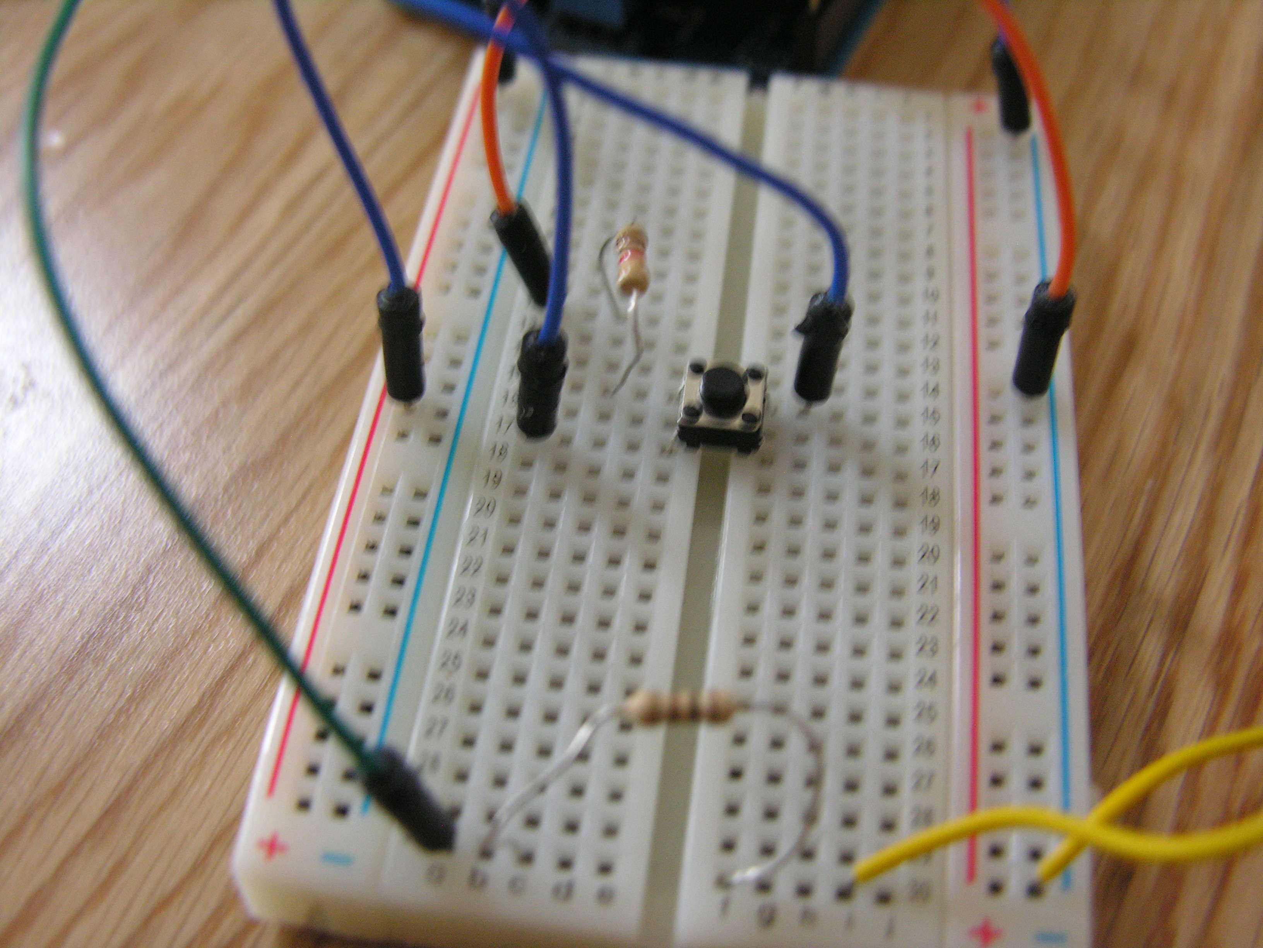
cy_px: 474
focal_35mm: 40
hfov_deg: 46.8
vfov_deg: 36.0
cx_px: 632
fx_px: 1459
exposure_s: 1/5
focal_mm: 10.2
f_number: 2.9
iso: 182
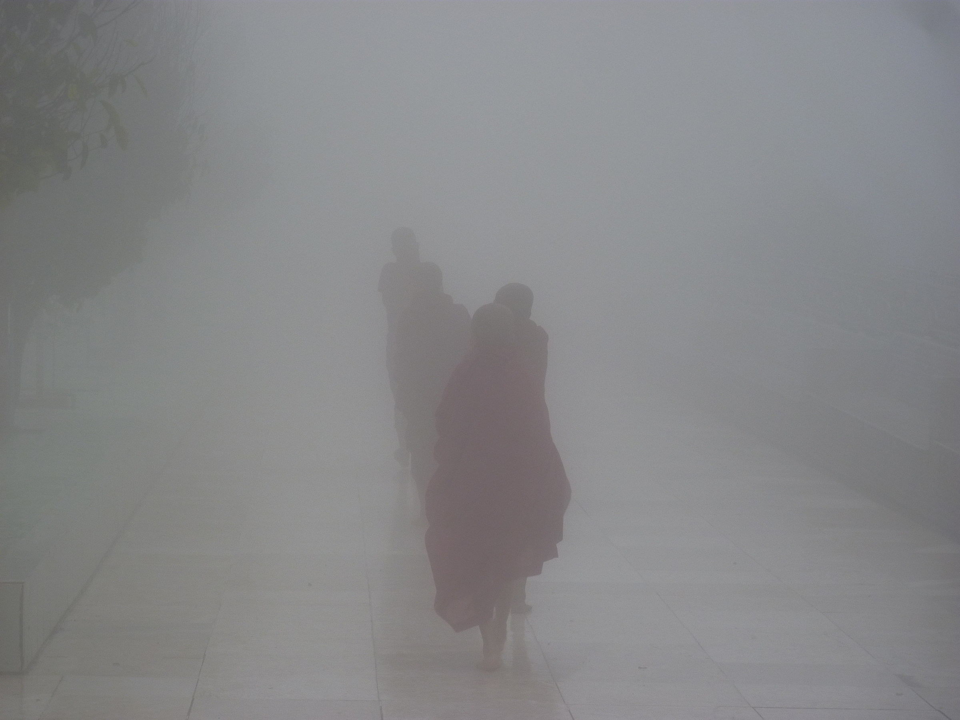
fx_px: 4077
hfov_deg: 13.4
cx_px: 480
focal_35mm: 147
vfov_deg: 10.1
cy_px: 360
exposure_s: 1/160
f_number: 4.5
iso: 80
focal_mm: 24.1
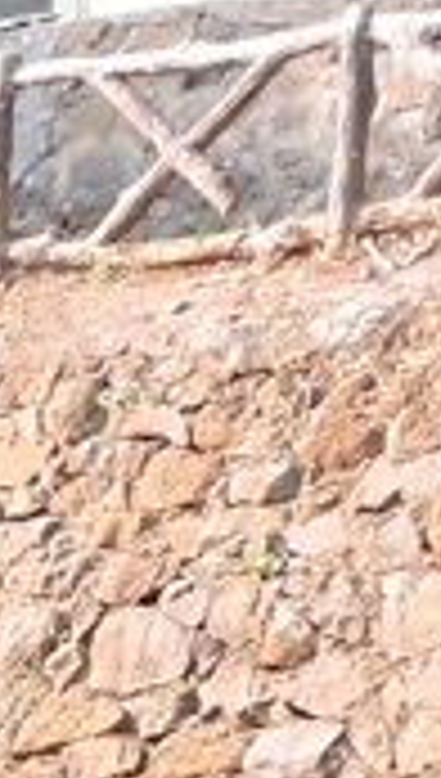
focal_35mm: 193
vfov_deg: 10.5
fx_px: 3991
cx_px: -1053
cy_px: 1381
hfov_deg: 5.7
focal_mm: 4.3
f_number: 3.3
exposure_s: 1/100
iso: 100
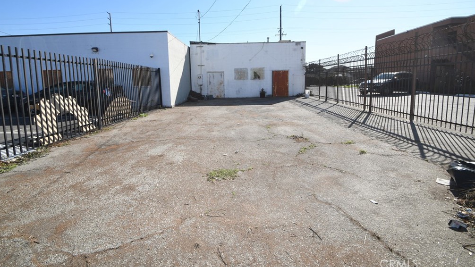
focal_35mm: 16
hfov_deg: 99.4
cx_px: 235
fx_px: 202
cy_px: 110
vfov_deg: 66.6
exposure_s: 1/250
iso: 100
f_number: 8
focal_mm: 10
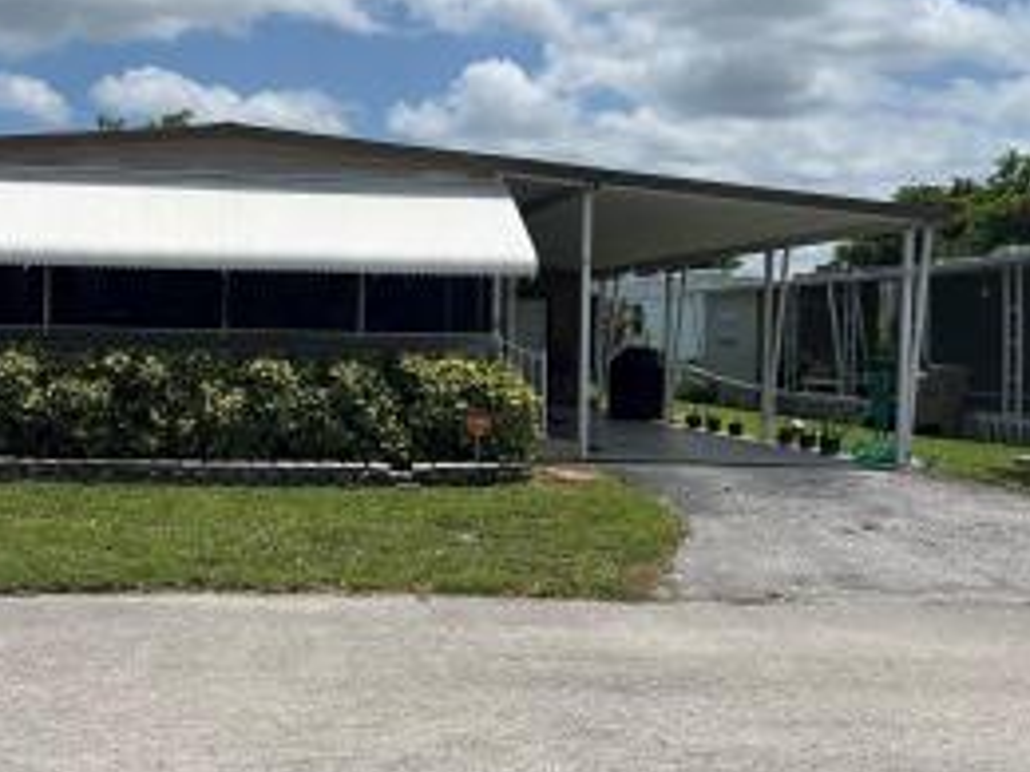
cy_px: 352
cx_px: 309
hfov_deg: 45.8
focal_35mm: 40
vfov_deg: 35.9
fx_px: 1190
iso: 50
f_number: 1.5
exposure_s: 1/8696
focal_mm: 5.7
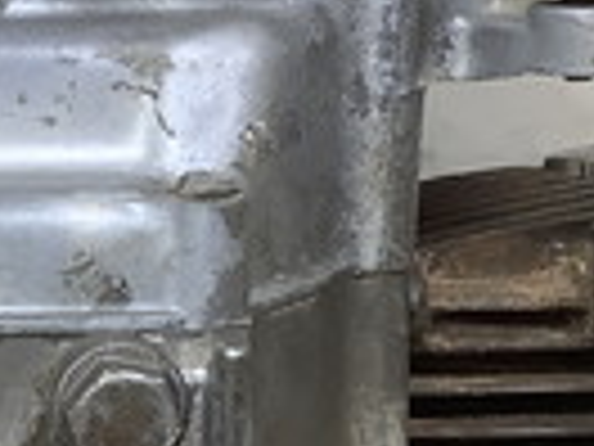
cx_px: -63
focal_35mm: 141
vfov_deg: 10.5
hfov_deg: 13.7
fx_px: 2420
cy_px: 351
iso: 50
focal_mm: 3.3
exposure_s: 1/60
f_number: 2.4
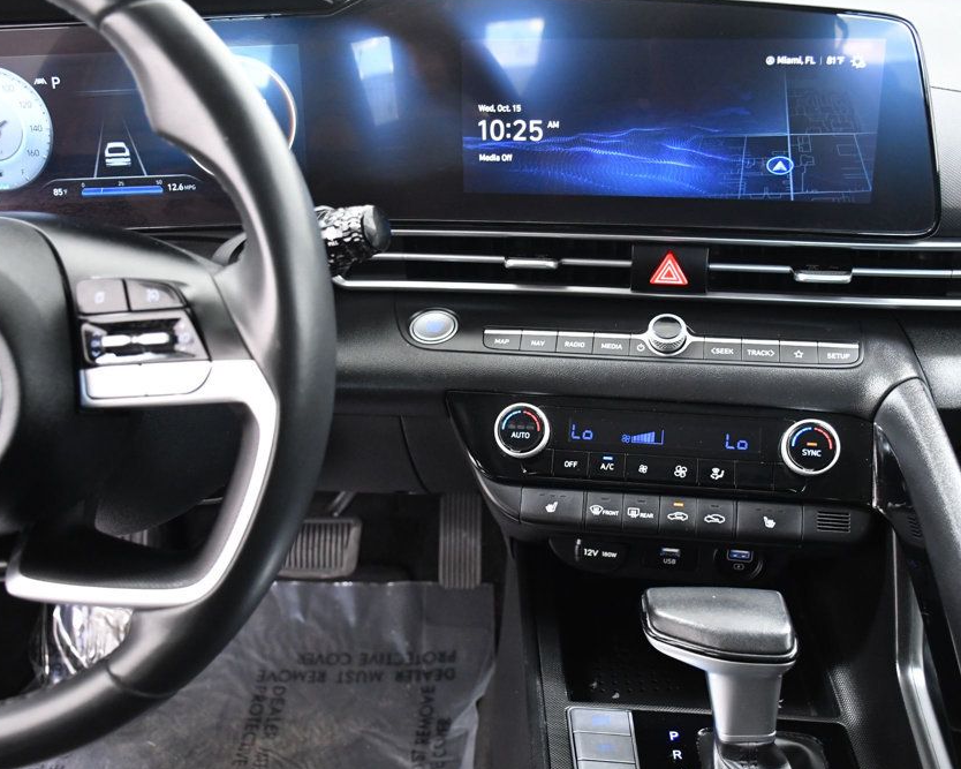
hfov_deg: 47.9
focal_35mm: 38
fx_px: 1081
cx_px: 500
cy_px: 382
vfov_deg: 39.2
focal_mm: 22
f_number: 4.5
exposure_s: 1/80
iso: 2500
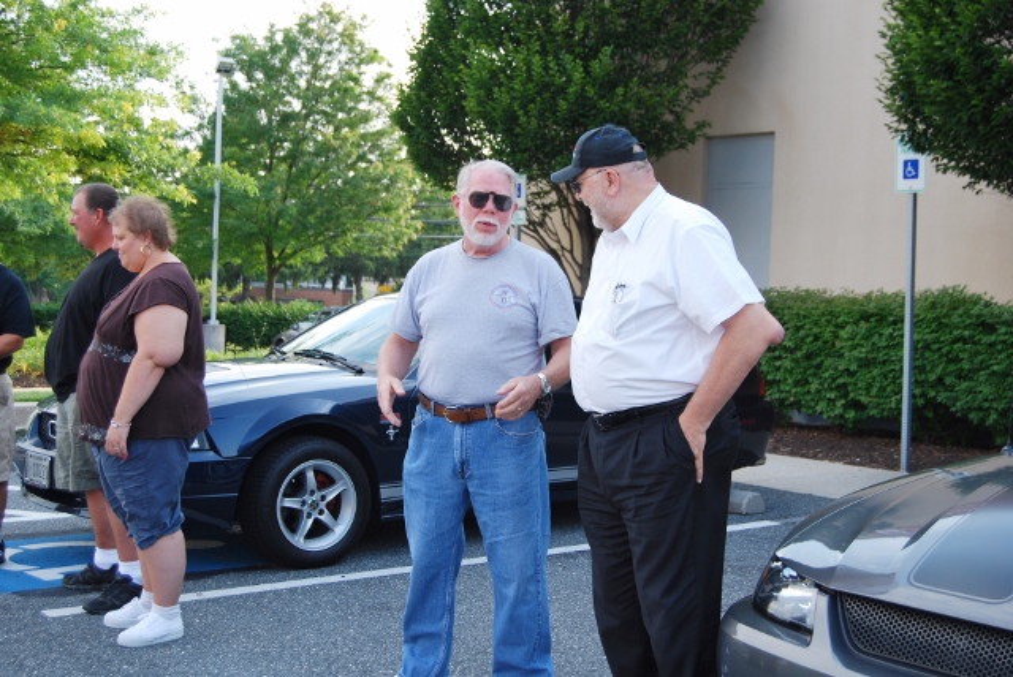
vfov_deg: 25.8
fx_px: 1479
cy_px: 338
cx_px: 506
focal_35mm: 52
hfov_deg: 37.8
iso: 180
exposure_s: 1/125
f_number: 5.6
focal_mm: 35
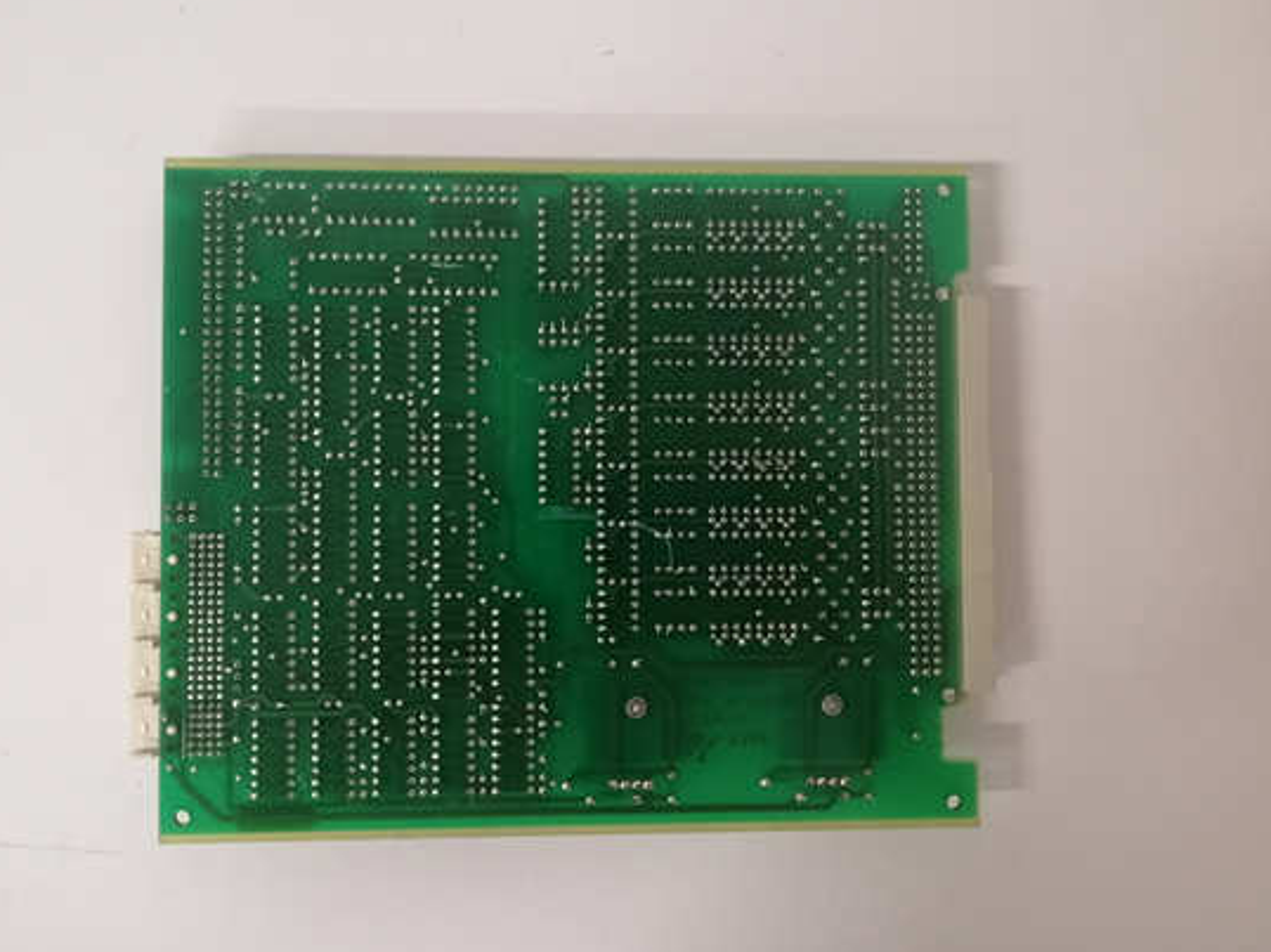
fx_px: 1064
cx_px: 605
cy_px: 456
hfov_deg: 61.7
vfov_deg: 48.2
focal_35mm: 29
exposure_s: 1/50
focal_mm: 3.81
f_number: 2.2
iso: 400
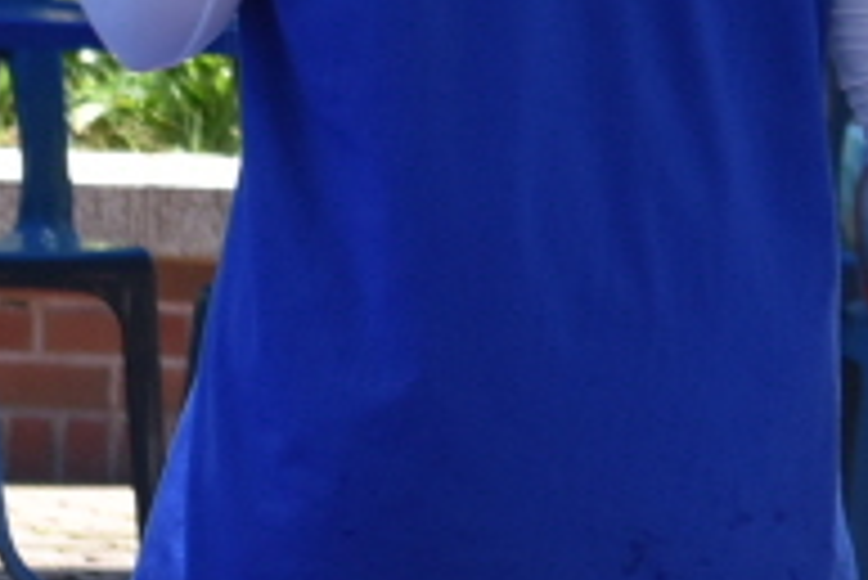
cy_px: -670
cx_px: 1358
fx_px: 14622
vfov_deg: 2.3
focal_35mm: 606
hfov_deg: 3.4
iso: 320
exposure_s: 1/250
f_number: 8
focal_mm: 78
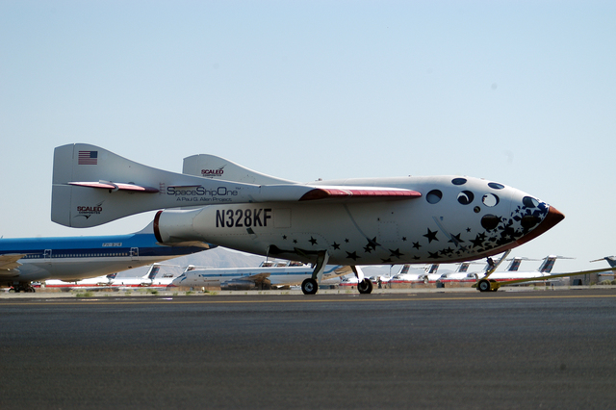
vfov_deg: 9.0
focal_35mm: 153
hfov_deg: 13.4
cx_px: 308
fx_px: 2617
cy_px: 205
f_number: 8
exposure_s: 1/1000
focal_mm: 102
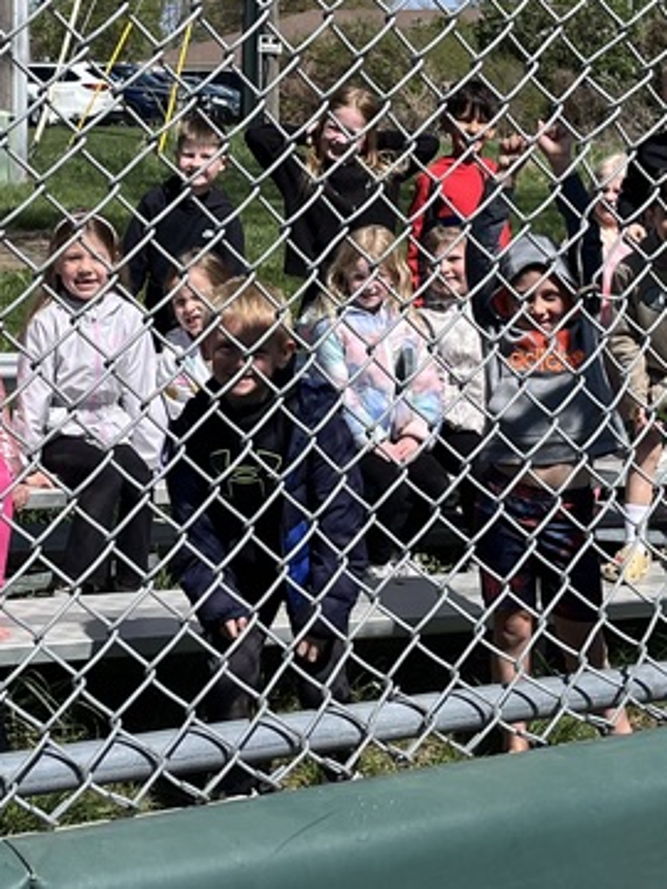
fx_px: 1901
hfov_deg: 19.8
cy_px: 286
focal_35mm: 74
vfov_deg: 26.2
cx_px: 230
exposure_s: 1/4310
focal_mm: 5.1
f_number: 1.6
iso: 50
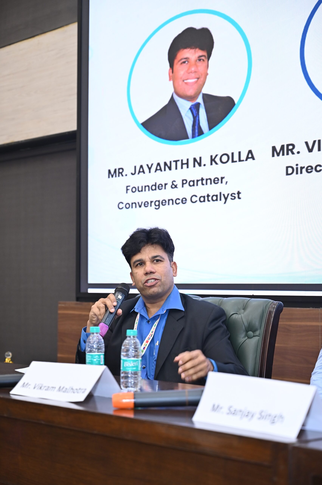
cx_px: 161
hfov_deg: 19.4
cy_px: 242
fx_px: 940
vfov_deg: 28.9
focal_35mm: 70
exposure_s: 1/125
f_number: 4
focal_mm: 70
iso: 1000
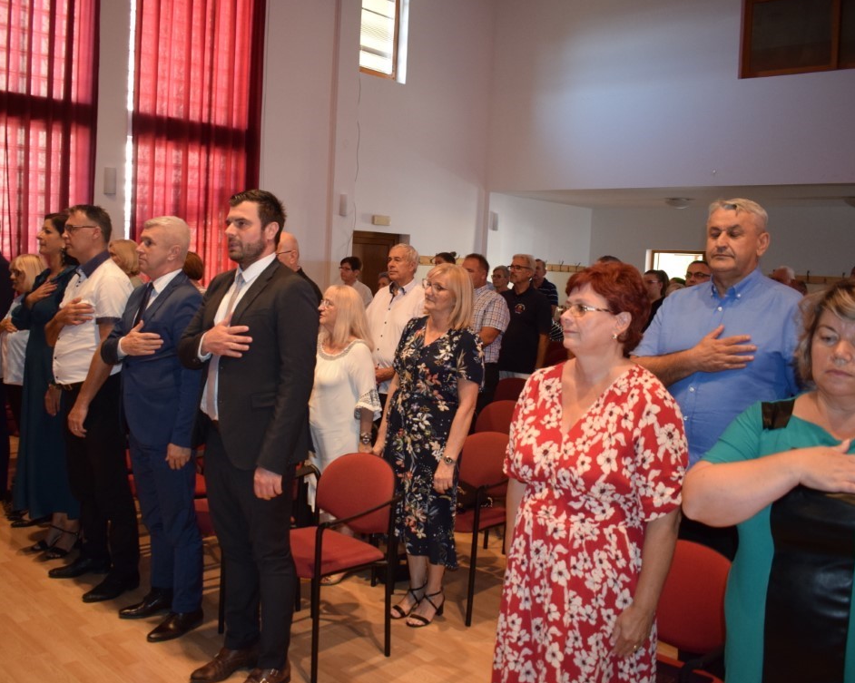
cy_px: 341
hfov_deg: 57.0
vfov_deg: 47.1
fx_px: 784
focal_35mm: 31
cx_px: 377
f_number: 3.5
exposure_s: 1/60
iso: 1400
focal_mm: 18
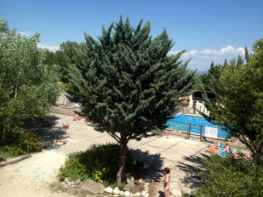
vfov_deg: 42.9
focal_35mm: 33
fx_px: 251
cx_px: 132
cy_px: 98
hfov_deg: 55.4
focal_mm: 4.13
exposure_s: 1/1460
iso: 50
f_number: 2.4
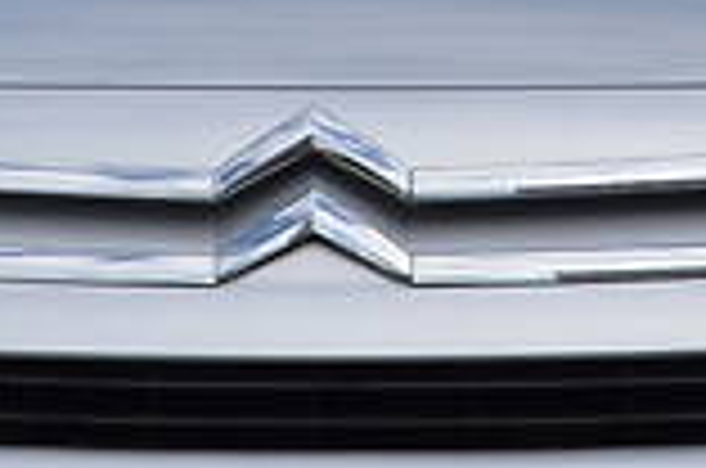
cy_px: -54
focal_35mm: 352
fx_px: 6889
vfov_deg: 3.9
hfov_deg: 5.9
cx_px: 310
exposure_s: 1/250
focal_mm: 46
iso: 140
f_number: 8
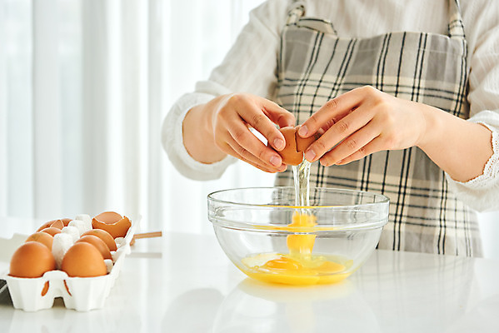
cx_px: 250
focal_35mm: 70
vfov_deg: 19.5
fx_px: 971
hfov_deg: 28.8
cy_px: 166
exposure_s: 1/160
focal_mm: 70
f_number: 5
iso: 500
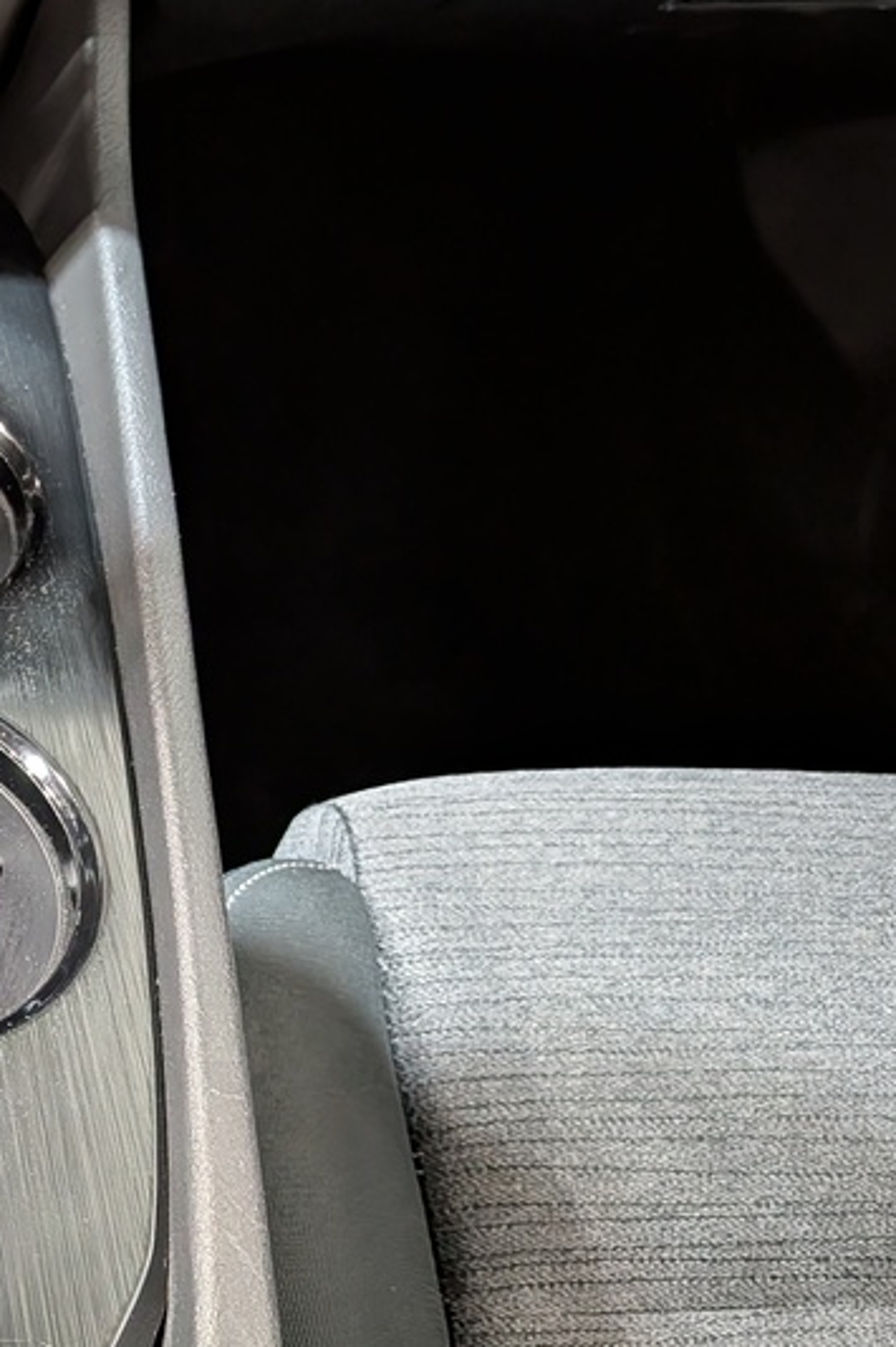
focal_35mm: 48
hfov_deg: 24.4
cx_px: -273
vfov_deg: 41.1
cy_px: 748
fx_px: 1793
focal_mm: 4.53
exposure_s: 1/40
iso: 846
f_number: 1.7
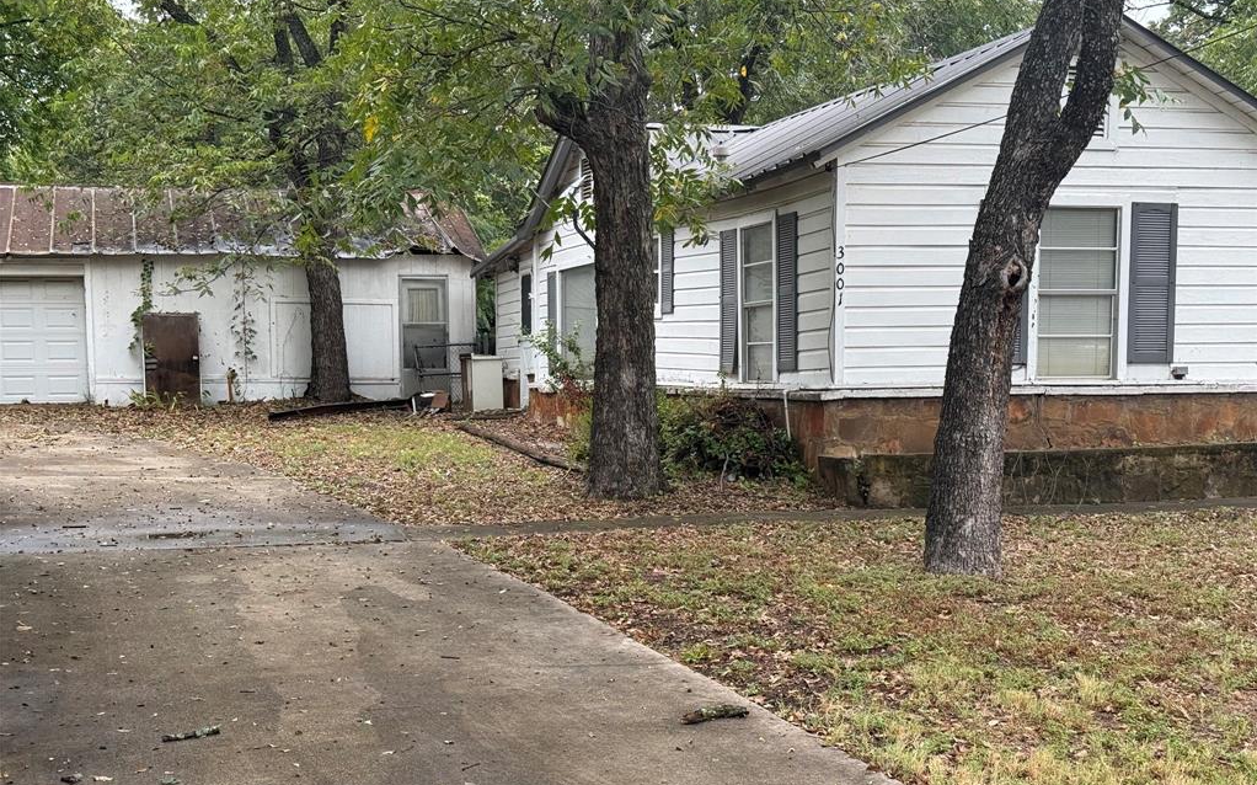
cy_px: 456
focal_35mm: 51
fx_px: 1747
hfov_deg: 39.6
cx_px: 628
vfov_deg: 25.3
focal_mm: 6.76
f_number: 1.78
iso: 100
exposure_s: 1/450
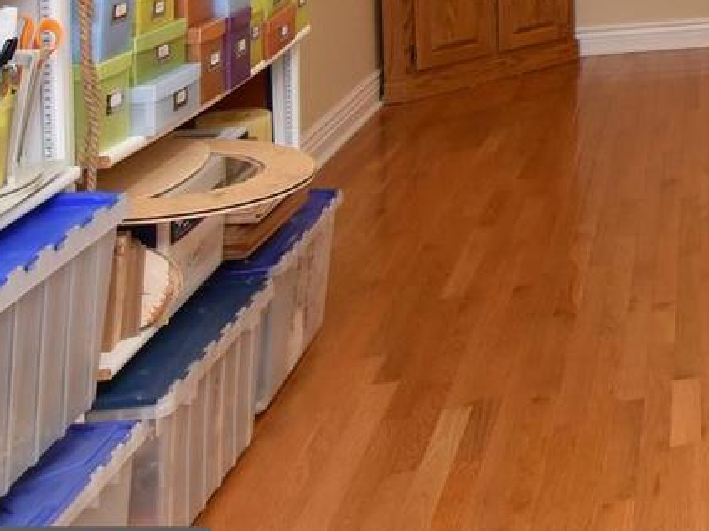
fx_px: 1208
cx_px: 1157
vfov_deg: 21.9
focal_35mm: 59
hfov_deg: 23.4
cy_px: -194
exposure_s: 1/40
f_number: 8
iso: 800
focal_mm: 12
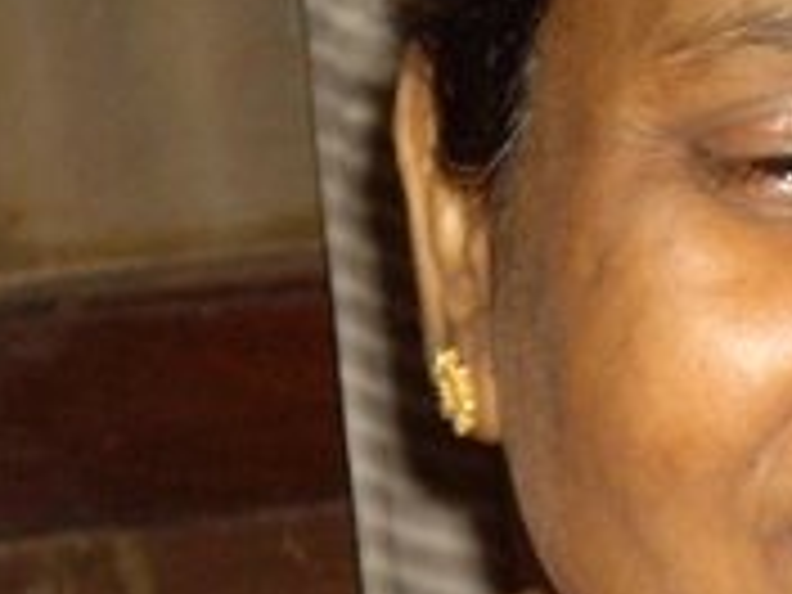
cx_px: 819
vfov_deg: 4.4
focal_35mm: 341
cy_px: 342
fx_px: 7802
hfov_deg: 5.8
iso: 200
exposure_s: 1/100
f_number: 4.6
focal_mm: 15.3
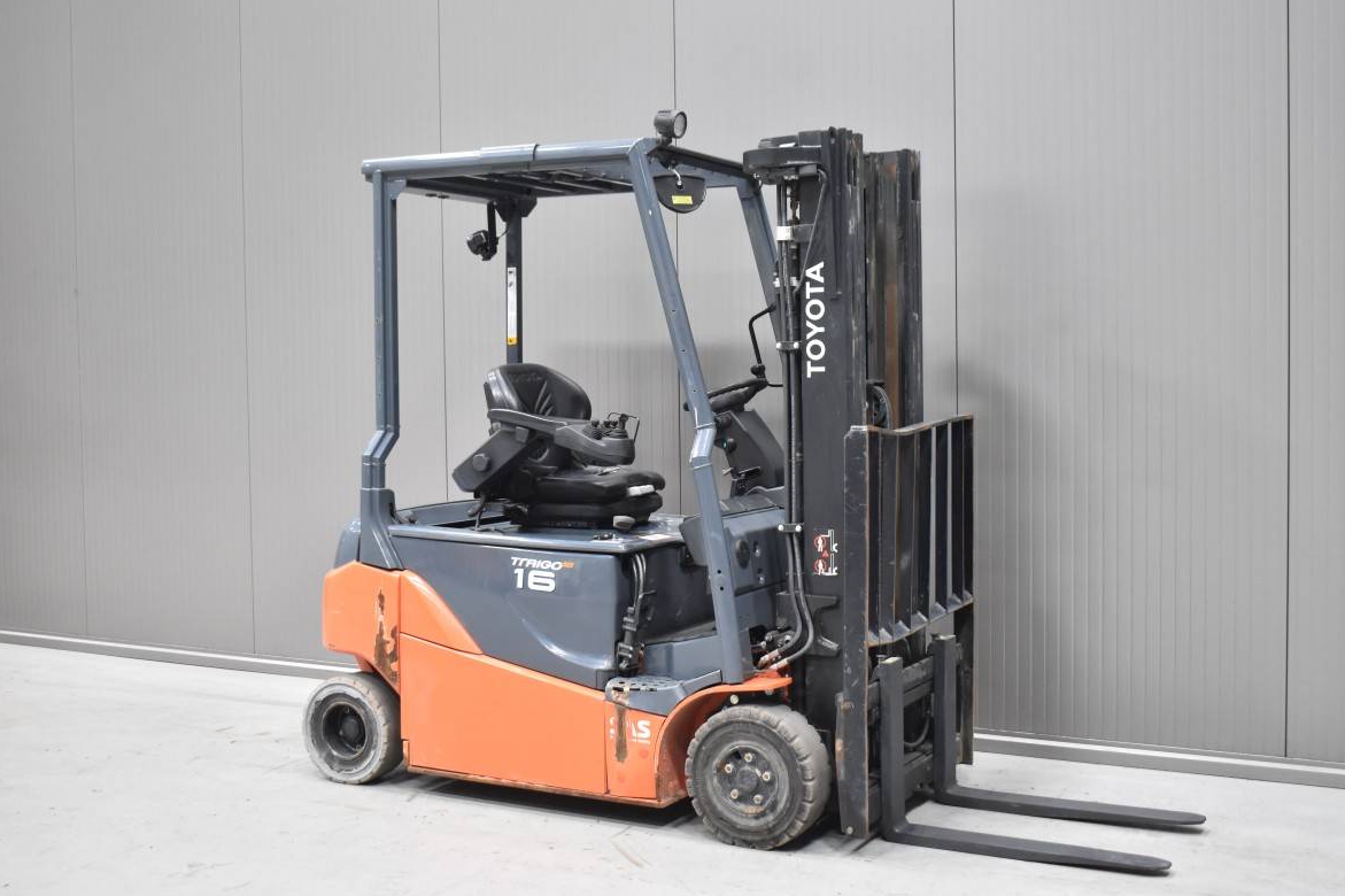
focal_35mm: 42
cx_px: 685
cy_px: 448
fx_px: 1550
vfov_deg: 32.2
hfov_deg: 46.9
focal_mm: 27
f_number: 4.5
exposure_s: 1/30
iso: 1600
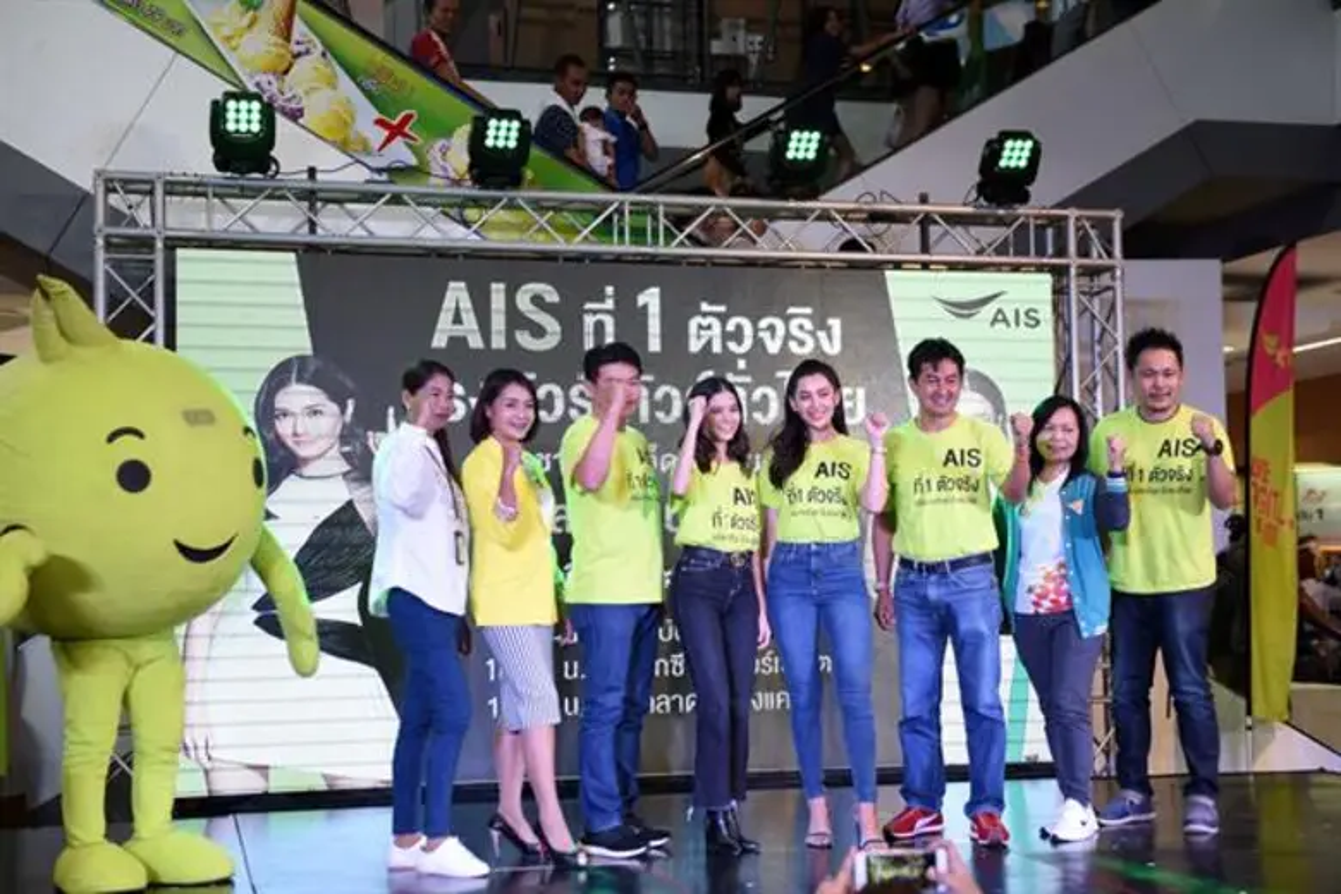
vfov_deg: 27.0
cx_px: 670
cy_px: 447
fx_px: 1862
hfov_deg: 39.6
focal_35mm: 50
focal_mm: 50
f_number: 2.8
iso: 640
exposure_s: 1/200
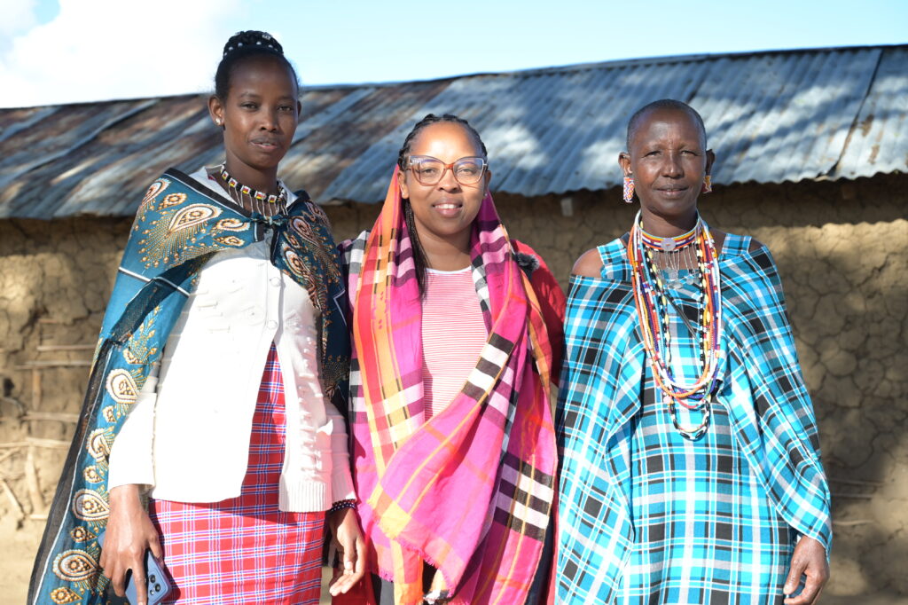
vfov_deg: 23.4
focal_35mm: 58
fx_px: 1462
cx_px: 454
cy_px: 302
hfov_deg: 34.5
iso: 250
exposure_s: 1/500
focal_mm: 58
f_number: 4.5
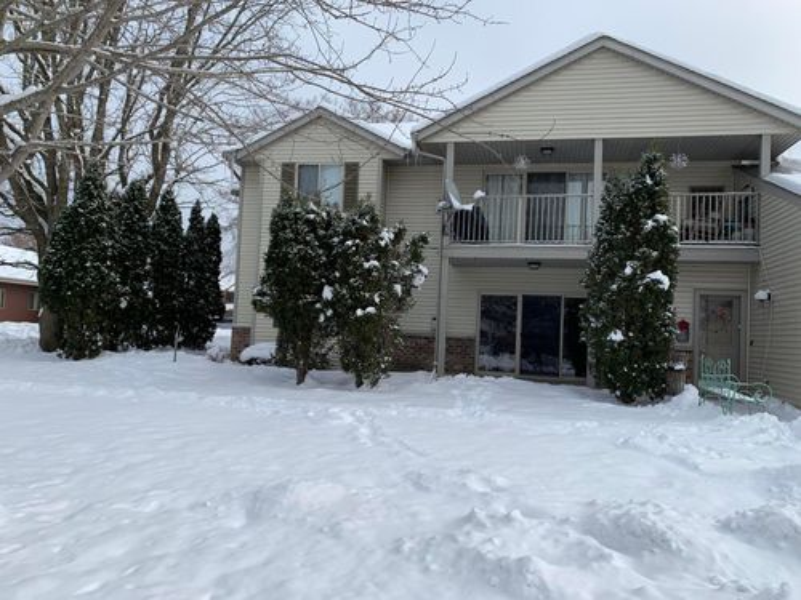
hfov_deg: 67.3
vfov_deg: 53.1
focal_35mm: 26
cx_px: 400
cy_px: 300
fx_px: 602
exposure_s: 1/2681
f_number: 1.8
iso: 25
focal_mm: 4.25
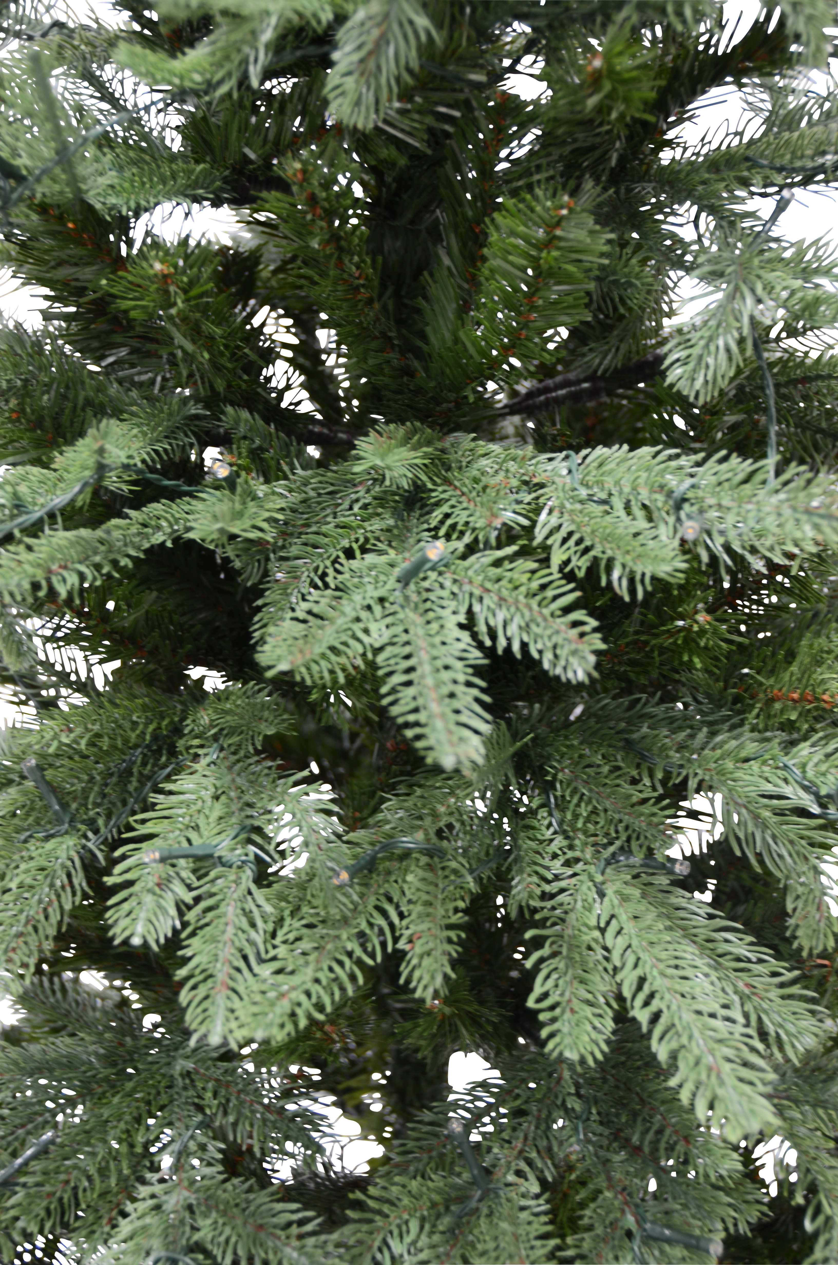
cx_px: 419
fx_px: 2736
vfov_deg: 26.0
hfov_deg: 17.4
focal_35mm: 78
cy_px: 632
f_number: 4.8
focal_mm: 52
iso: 100
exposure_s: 1
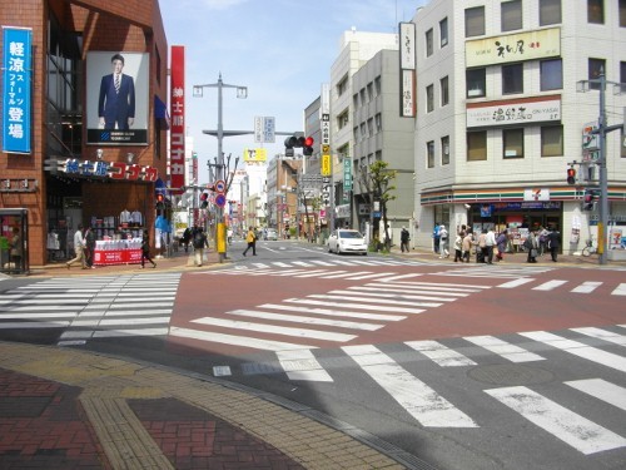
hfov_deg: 56.8
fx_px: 579
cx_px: 313
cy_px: 235
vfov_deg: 44.2
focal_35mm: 32
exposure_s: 1/320
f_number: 5.5
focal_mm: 5.7
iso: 100
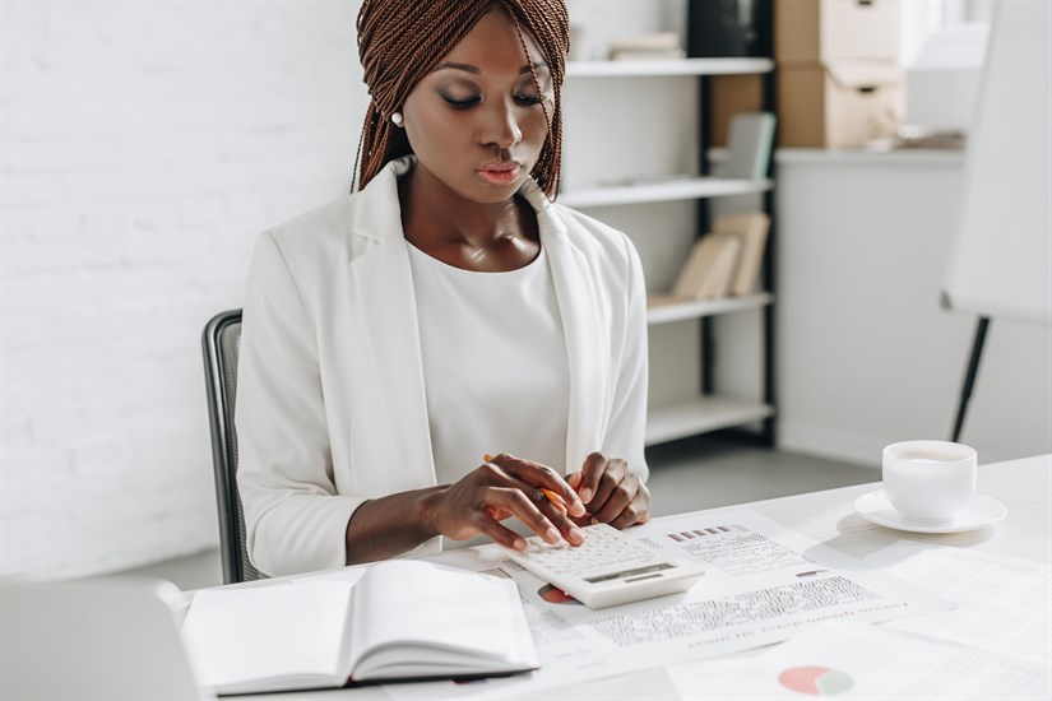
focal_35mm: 50
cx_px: 526
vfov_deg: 27.0
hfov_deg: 39.6
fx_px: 1461
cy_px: 350
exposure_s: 1/200
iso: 160
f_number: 3.5
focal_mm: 50
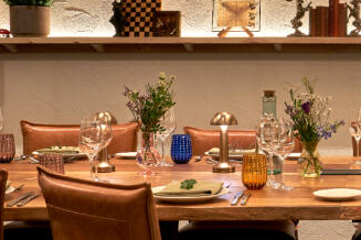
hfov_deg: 20.0
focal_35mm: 99
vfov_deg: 13.8
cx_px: 365
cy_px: 52
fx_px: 993
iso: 100
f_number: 11
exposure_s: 1/3
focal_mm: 36
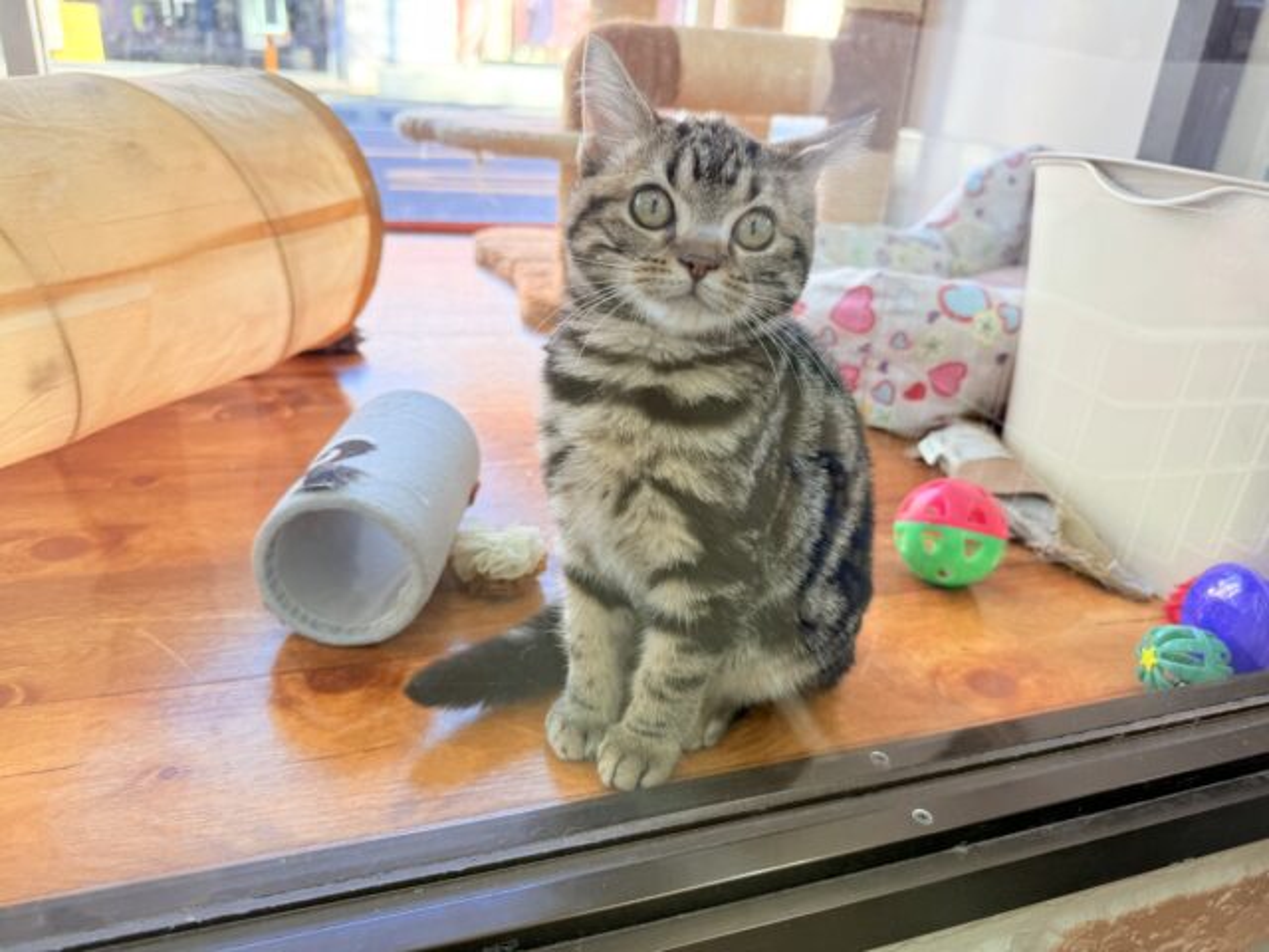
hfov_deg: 71.6
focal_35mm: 24
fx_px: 880
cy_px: 476
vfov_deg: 56.8
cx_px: 634
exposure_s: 1/189
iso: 80
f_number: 1.78
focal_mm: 6.76
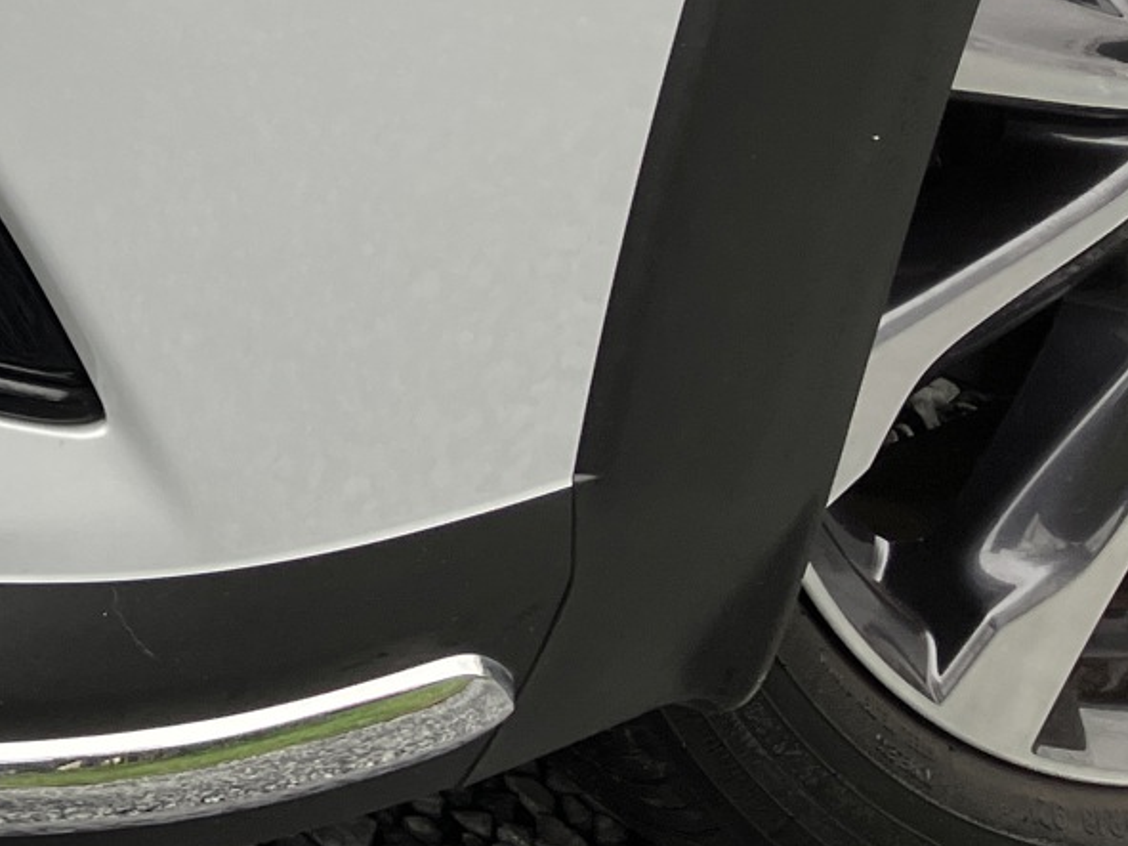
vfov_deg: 15.0
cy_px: -447
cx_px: -657
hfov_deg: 18.6
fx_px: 2965
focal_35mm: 91
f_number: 1.8
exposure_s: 1/121
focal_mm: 3.99
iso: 32
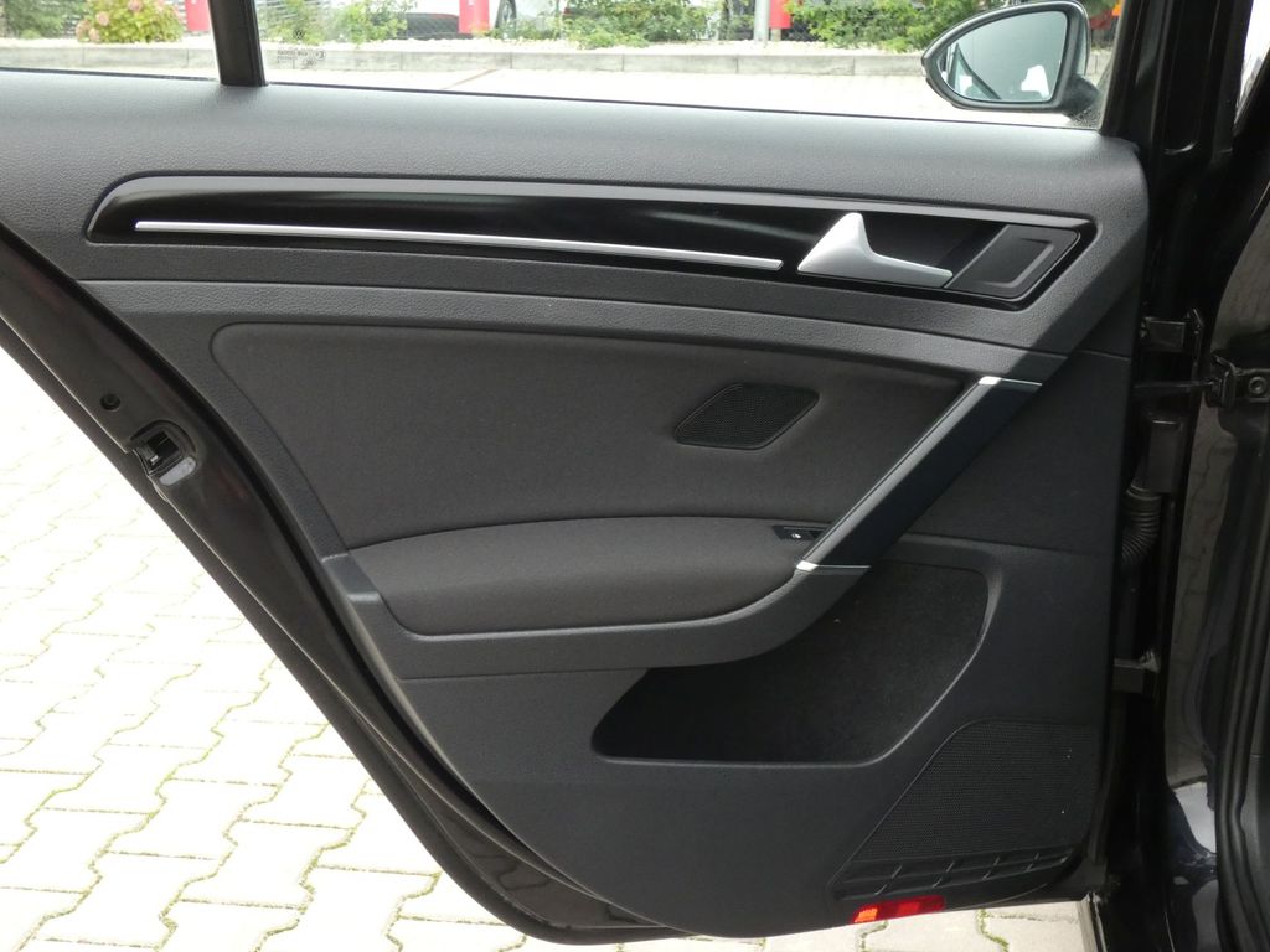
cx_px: 635
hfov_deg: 41.2
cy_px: 476
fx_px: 1688
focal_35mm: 46
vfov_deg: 31.5
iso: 400
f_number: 5.6
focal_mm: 8.2
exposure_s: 1/80
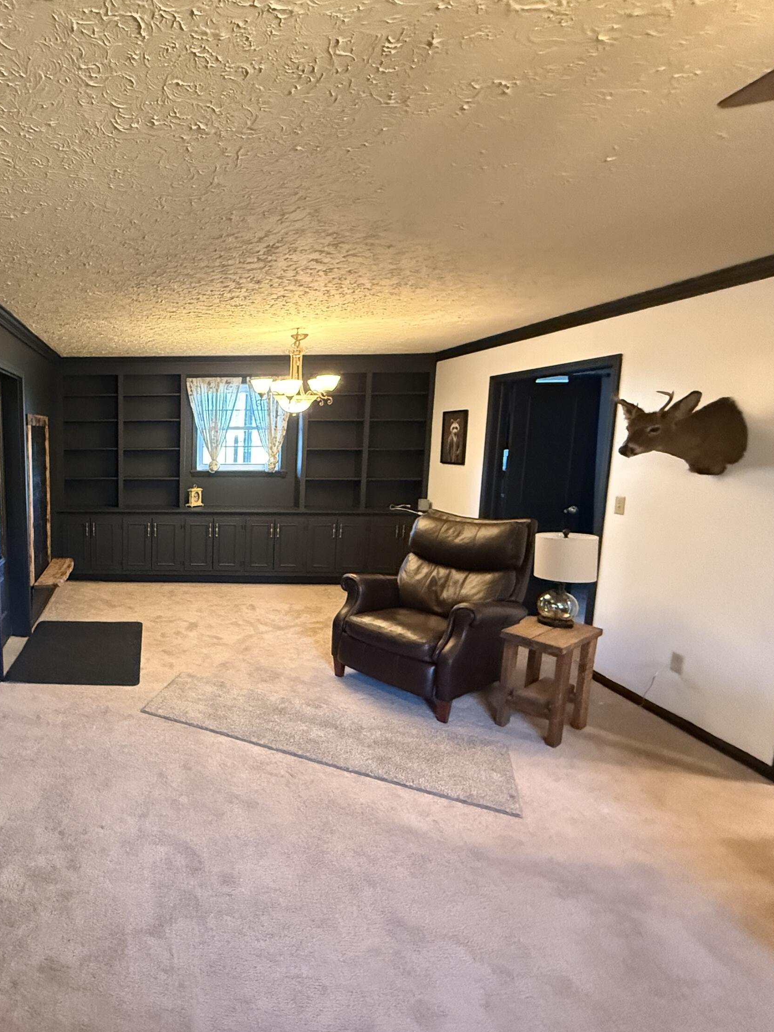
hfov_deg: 61.5
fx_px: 566
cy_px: 510
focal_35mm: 19
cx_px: 128
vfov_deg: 84.7
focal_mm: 2.22
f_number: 2.2
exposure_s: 1/60
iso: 1250
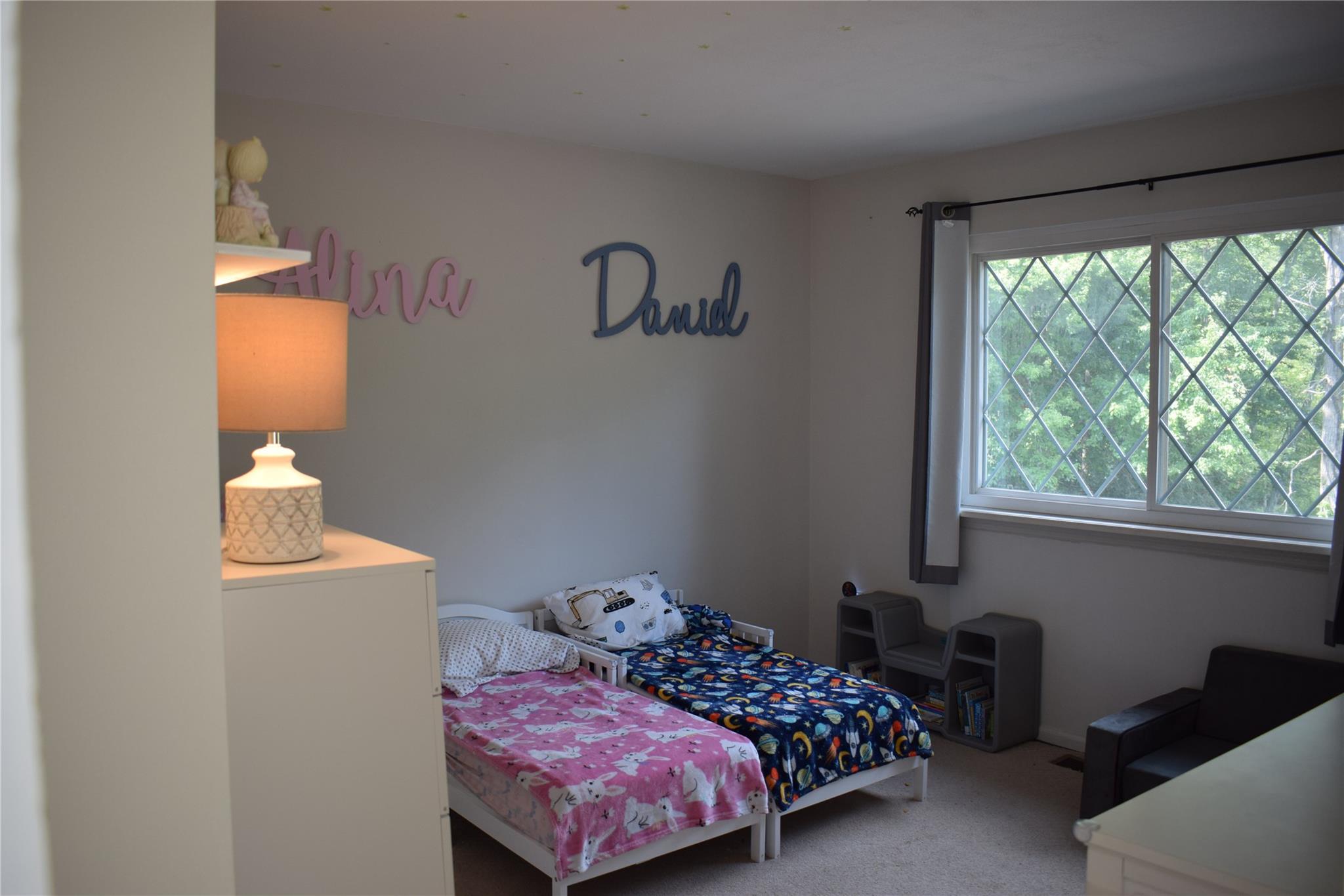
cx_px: 672
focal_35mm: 27
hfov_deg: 67.4
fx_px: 1008
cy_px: 448
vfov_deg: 47.9
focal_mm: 18
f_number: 4.5
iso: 400
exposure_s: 1/80
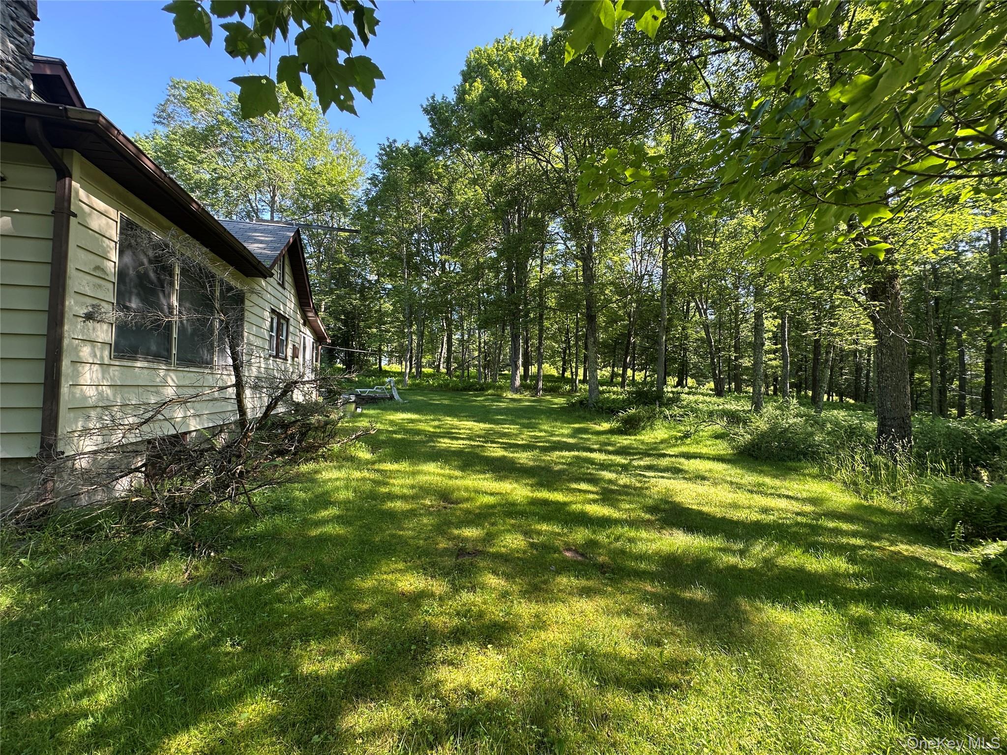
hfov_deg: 102.1
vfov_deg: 85.7
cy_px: 378
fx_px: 407
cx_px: 504
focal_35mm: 14
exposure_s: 1/112
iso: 40
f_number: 2.2
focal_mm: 2.22
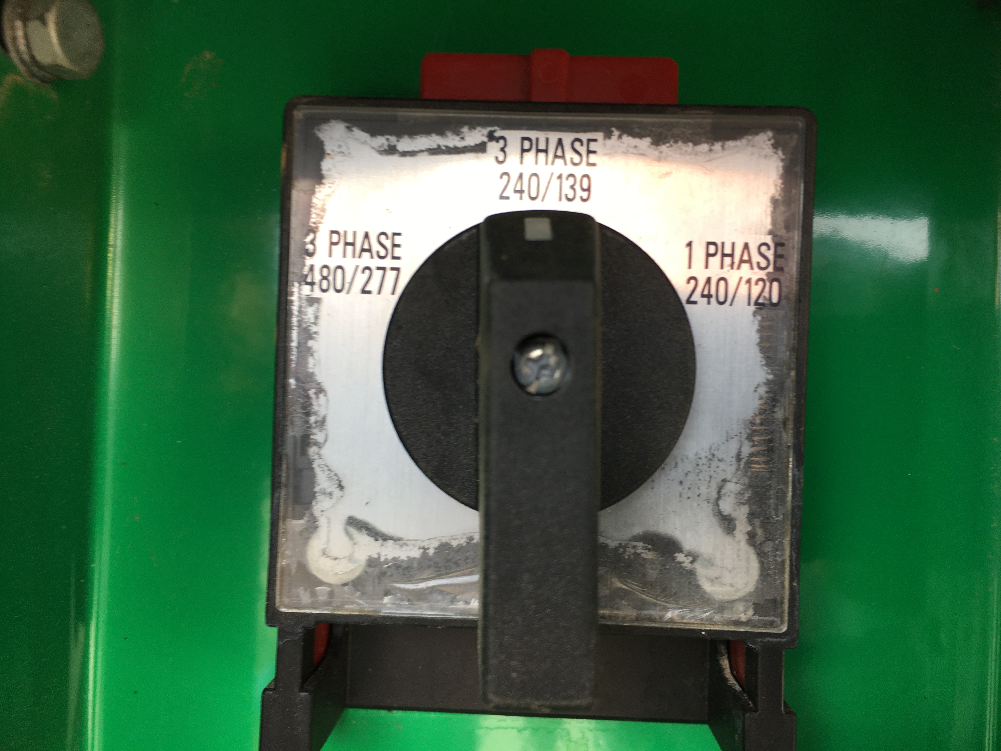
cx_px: 500
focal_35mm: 29
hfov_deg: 61.7
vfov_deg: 48.2
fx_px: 839
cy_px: 376
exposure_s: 1/40
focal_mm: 4.15
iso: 25
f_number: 2.2
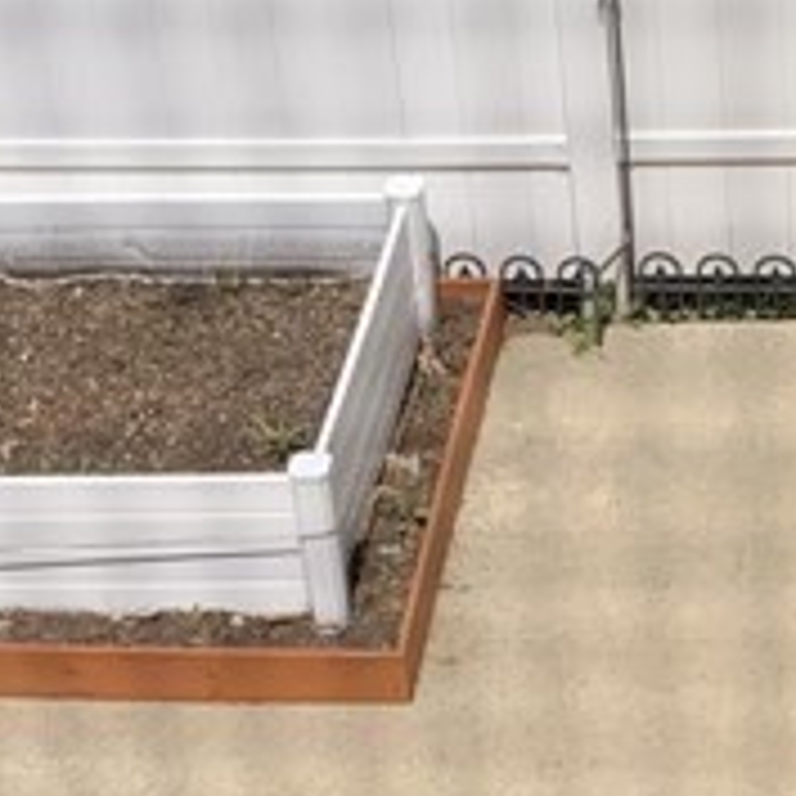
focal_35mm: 133
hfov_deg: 13.1
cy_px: 818
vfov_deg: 12.9
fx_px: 3460
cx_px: 418
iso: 25
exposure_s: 1/2364
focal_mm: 4.25
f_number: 1.8
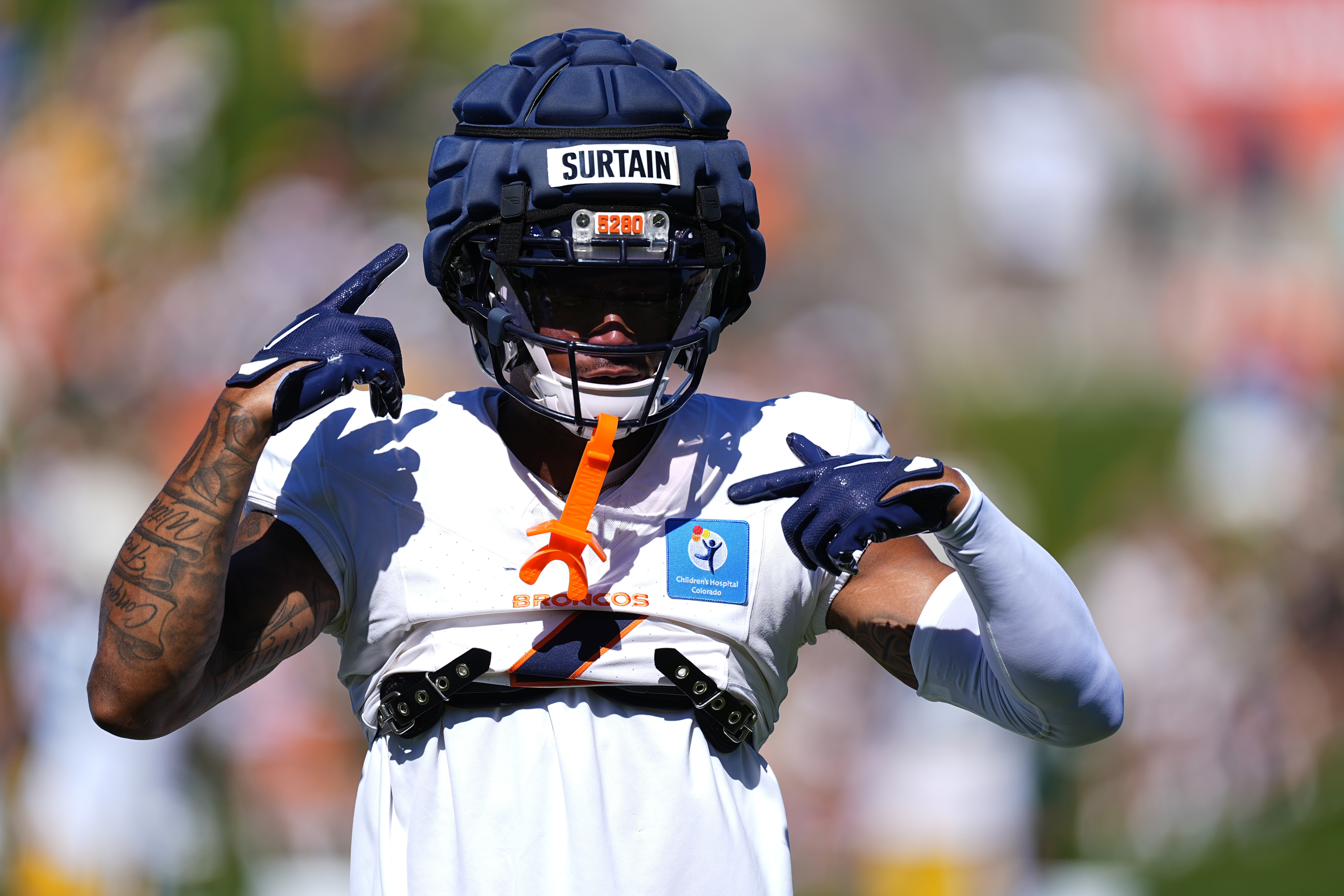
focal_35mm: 600
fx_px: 22398
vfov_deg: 2.3
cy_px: 448
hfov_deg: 3.4
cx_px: 672
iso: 125
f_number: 4
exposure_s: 1/1600
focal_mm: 600
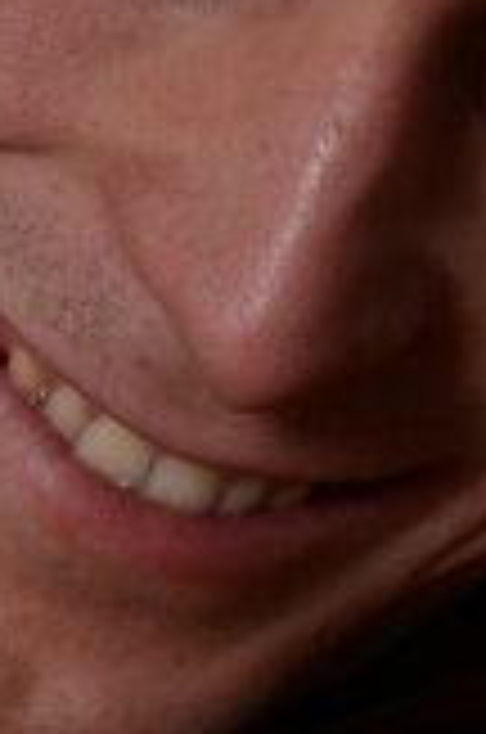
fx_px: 14784
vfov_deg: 2.8
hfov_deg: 1.9
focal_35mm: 727
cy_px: 914
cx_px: 443
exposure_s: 1/125
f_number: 8
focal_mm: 66
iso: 200
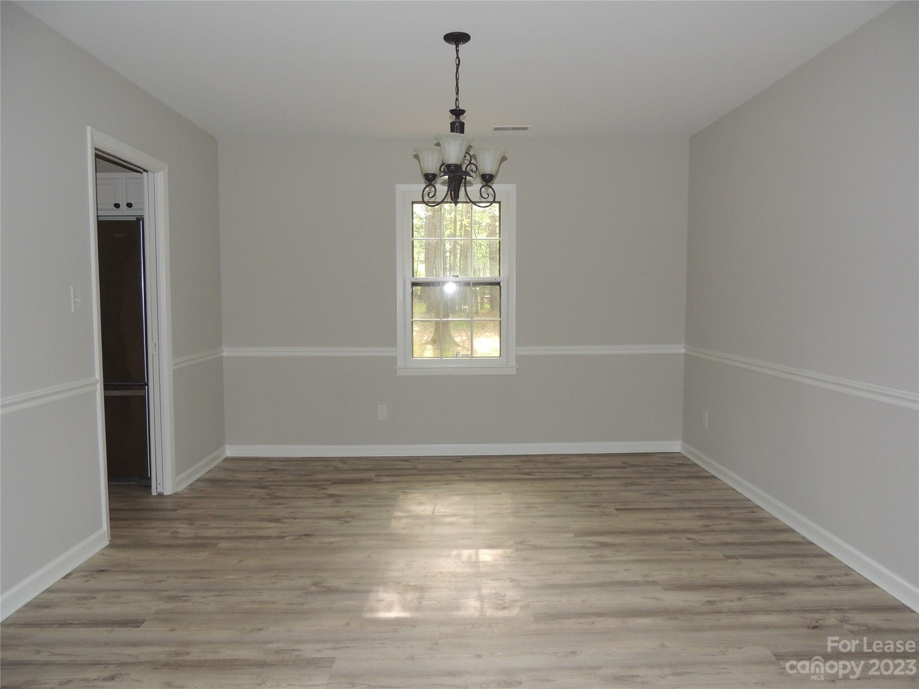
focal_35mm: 24
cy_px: 344
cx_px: 460
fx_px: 637
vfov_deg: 56.8
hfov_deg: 71.6
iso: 200
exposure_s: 1/30
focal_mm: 4.3
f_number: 3
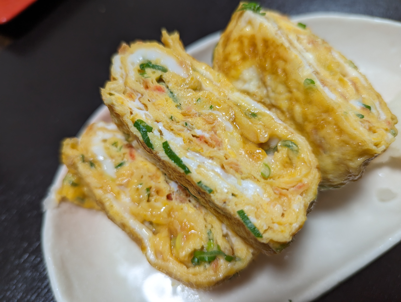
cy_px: 151
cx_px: 200
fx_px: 278
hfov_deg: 71.5
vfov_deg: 56.9
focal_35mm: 24
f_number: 1.85
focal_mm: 6.81
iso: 84
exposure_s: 1/40.6
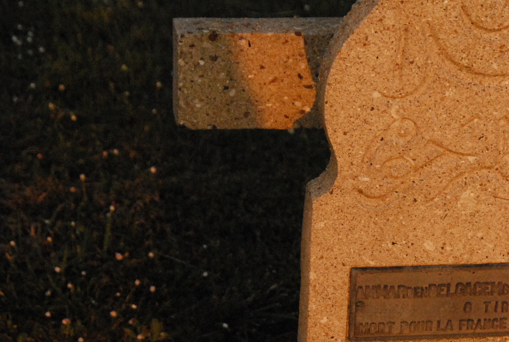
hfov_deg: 12.5
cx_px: 418
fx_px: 2309
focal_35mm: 163
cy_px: 284
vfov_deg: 8.4
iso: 1600
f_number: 7.1
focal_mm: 62
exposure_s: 1/2000
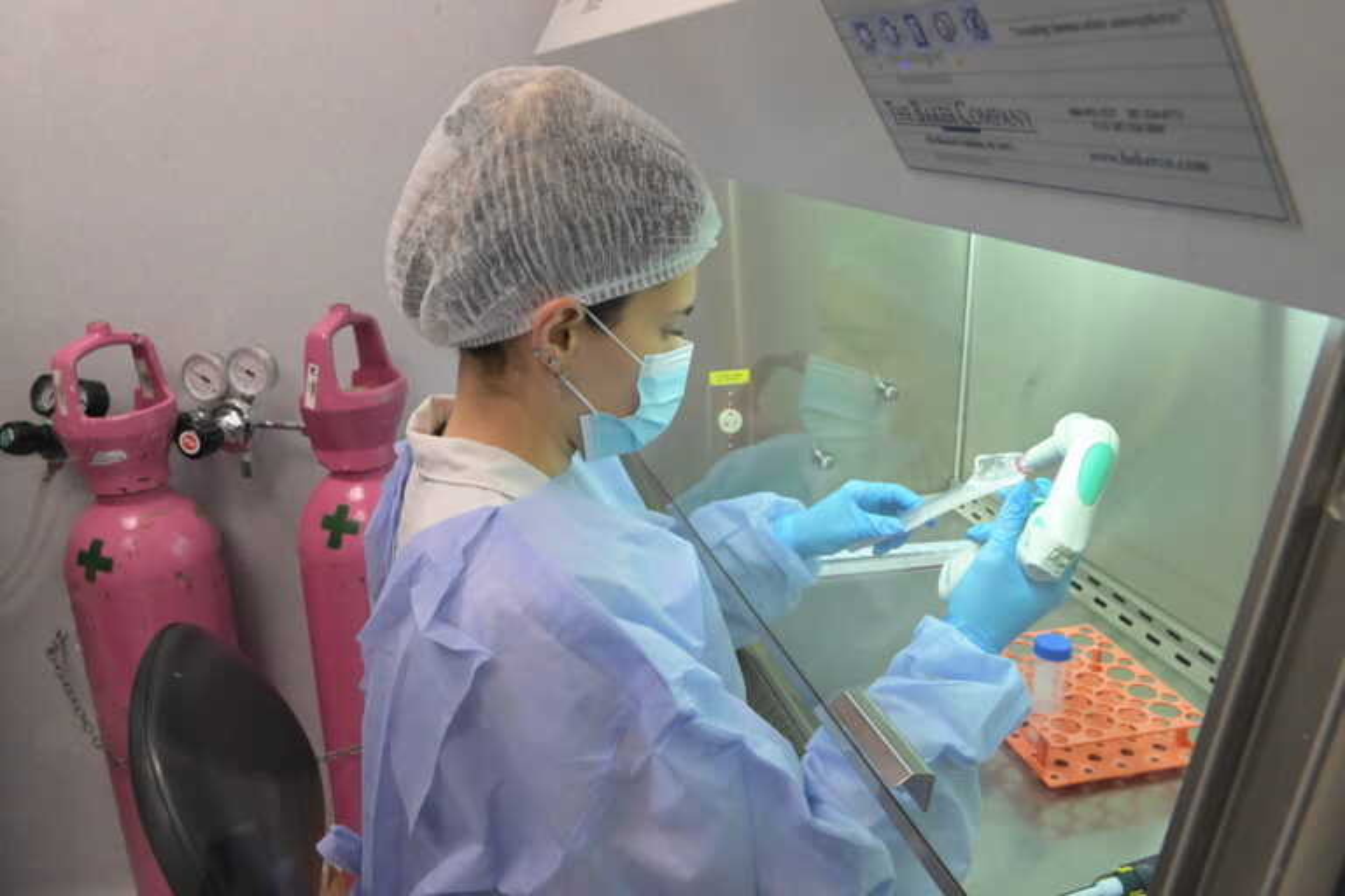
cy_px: 448
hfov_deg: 63.7
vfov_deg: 45.0
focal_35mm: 29
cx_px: 672
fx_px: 1083
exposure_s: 1/125
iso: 12800
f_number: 13
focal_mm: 29
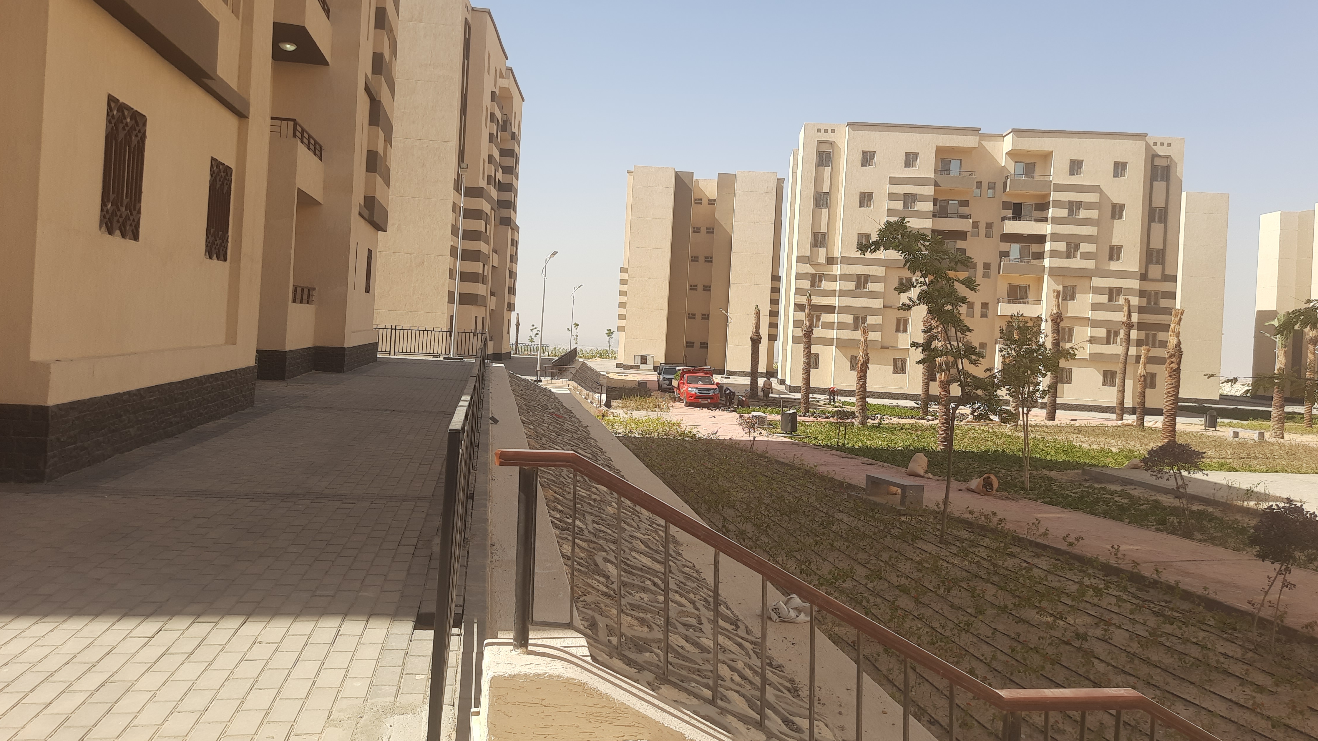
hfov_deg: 69.9
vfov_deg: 42.8
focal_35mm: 27
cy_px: 322
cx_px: 674
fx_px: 944
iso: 20
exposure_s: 1/724
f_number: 1.8
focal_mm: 5.23
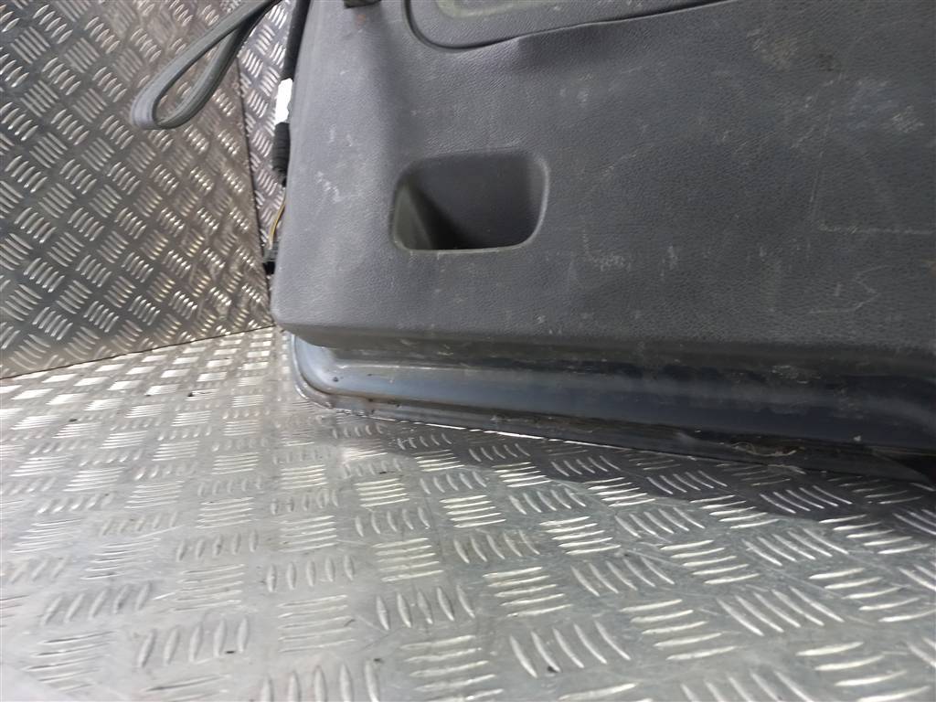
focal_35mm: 25
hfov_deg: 69.4
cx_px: 468
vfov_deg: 54.9
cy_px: 351
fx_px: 676
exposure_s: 1/50
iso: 160
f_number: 1.8
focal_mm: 4.6
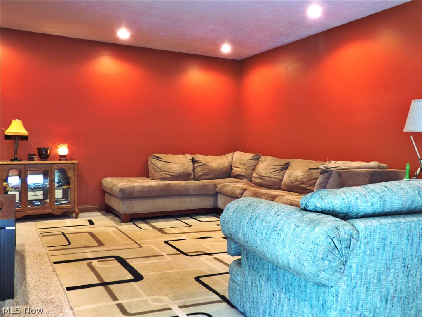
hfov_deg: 58.4
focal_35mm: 31
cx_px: 211
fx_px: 378
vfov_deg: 45.4
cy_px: 158
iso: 200
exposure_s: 1/3.2
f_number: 3.3
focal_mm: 5.53
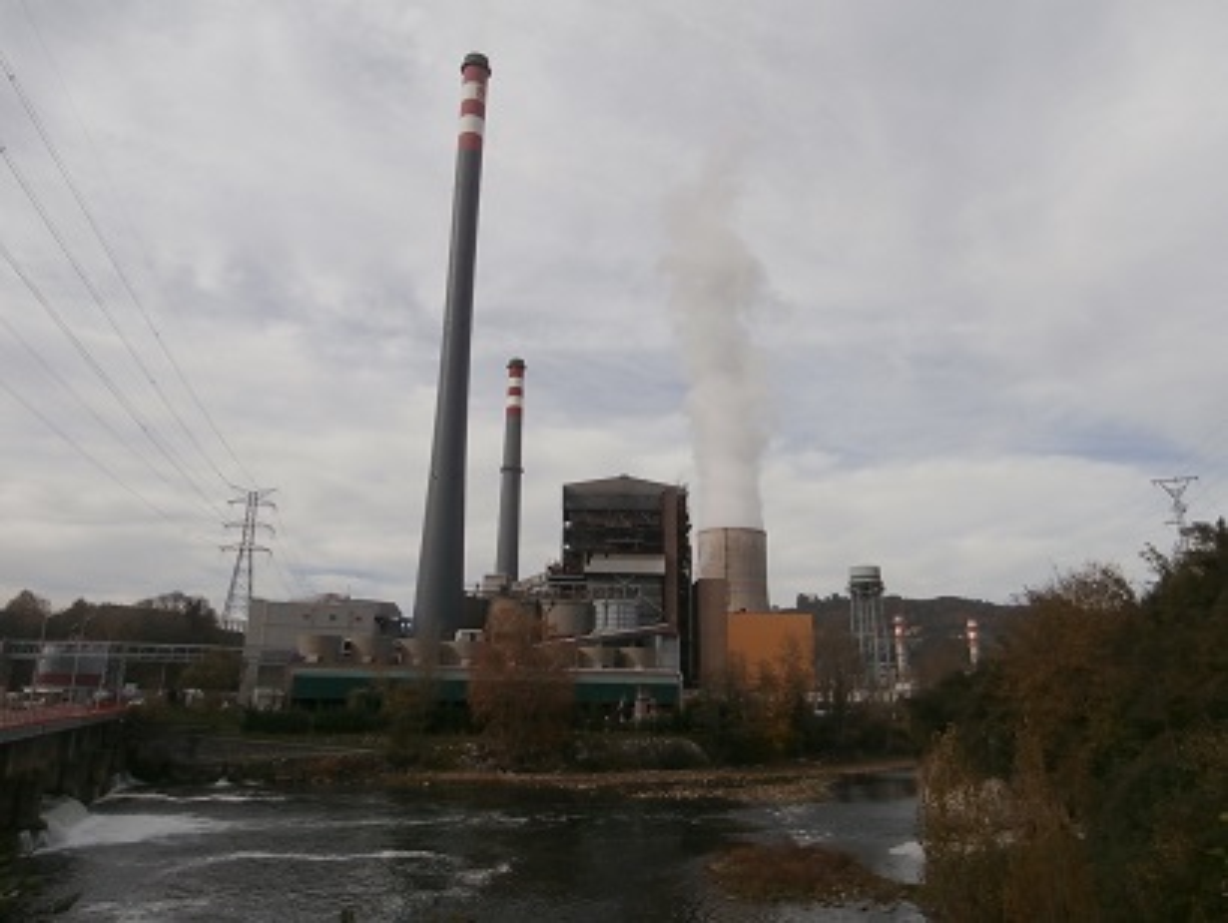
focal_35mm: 24
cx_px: 614
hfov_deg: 71.6
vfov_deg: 56.9
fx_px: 852
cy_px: 462
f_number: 3
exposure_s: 1/2000
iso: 100
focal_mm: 4.2
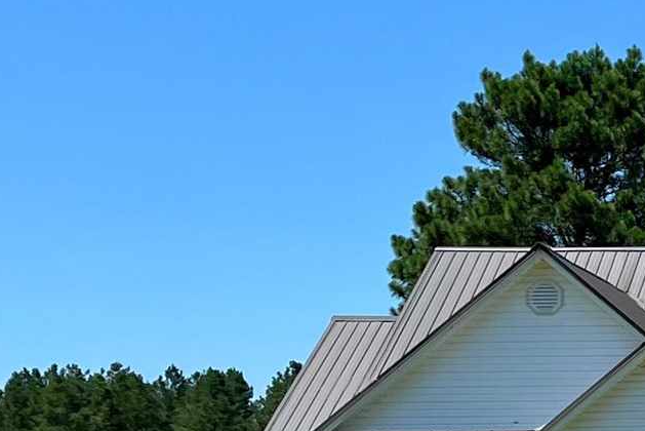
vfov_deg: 10.3
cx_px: 929
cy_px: 407
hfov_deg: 14.6
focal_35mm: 132
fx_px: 2366
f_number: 1.5
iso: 50
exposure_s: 1/4600
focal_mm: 5.7
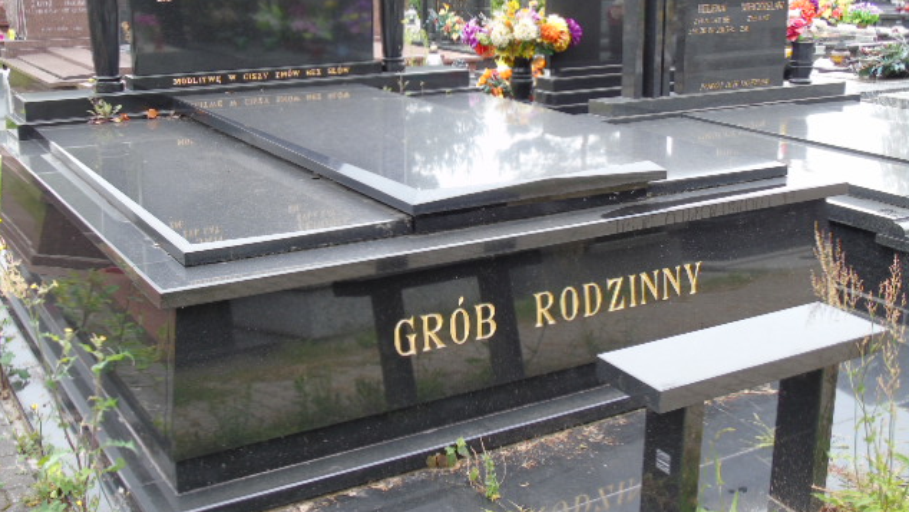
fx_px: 1061
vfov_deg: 27.1
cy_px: 205
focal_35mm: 44
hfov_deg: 46.4
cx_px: 452
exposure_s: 1/40
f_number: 3.9
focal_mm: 7.1
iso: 80
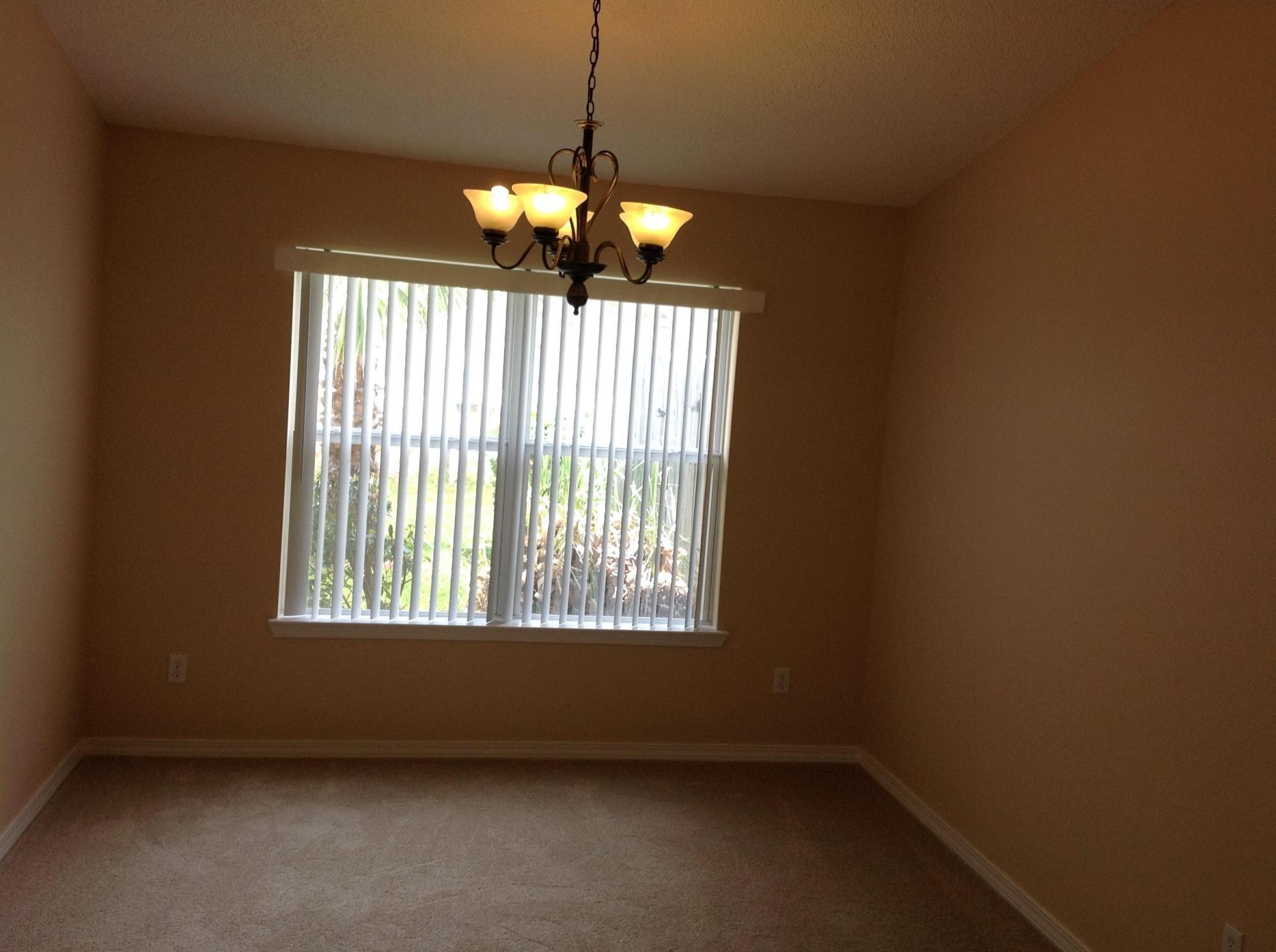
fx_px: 1288
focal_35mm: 35
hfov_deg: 52.7
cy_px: 476
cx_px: 638
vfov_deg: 40.6
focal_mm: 4.28
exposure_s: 1/147
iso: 50
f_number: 2.4
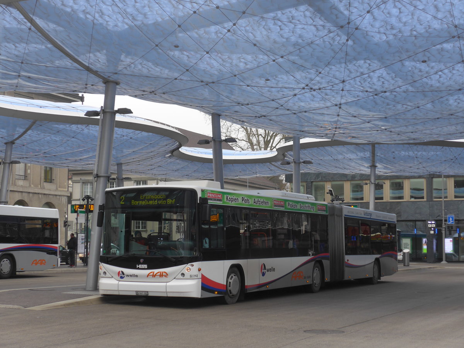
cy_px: 174
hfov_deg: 31.2
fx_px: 831
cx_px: 232
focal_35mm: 62
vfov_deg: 23.7
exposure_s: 1/80
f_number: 3.7
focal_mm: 12.7
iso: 100
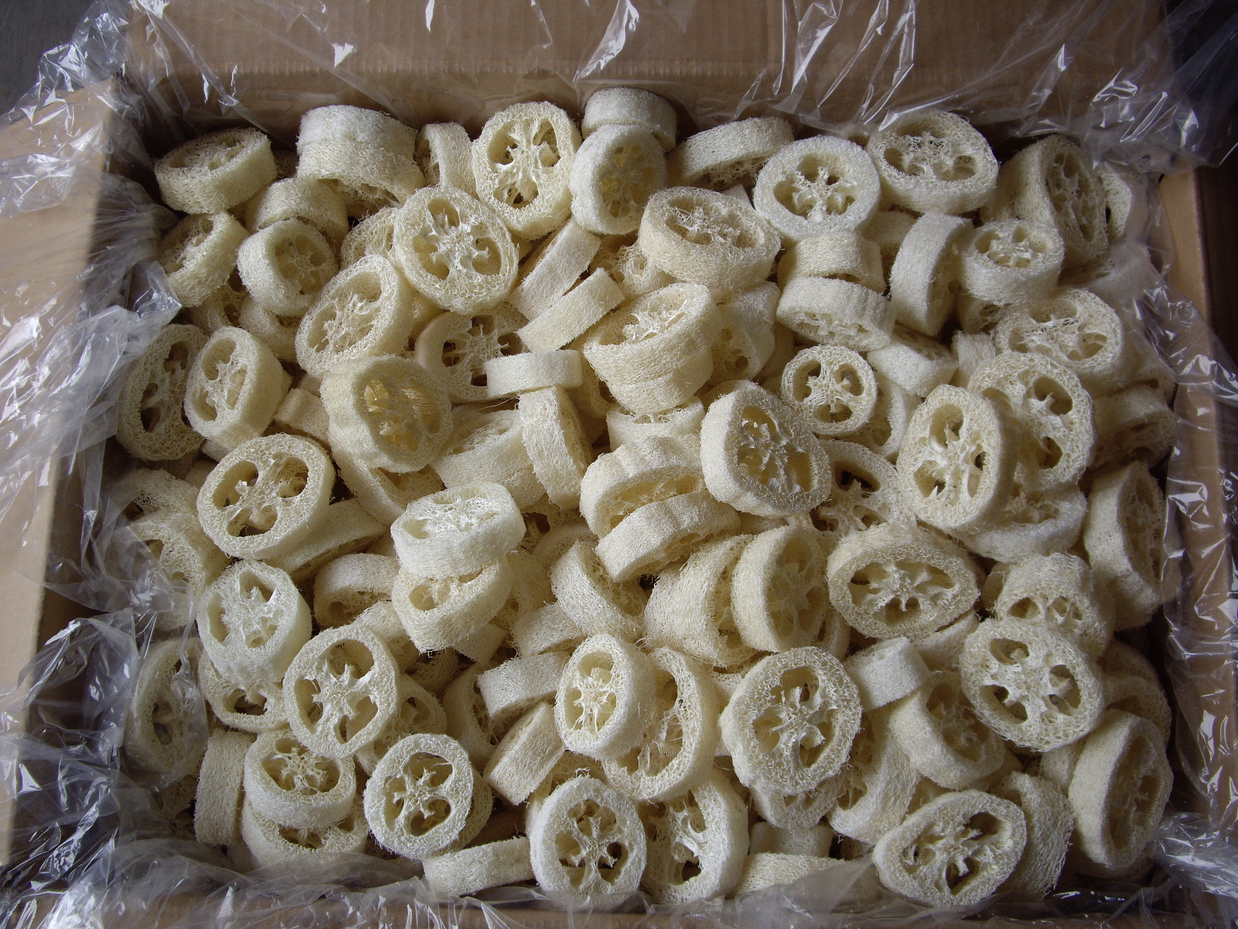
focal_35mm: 38
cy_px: 464
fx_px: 1359
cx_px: 619
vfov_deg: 37.7
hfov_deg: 49.0
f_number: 2.8
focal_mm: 7.9
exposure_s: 1/125
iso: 100
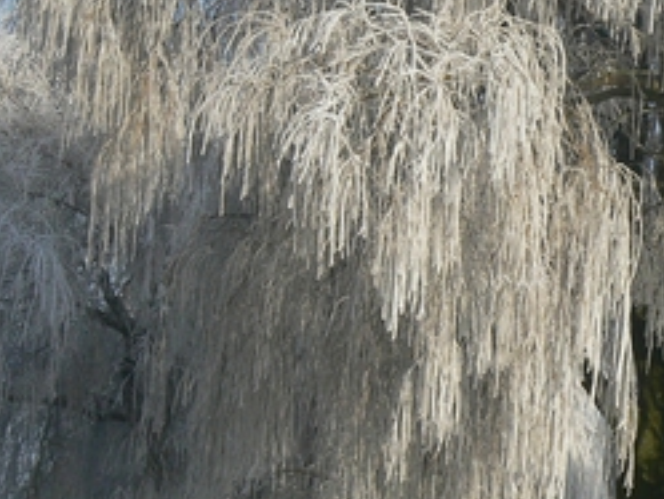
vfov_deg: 5.8
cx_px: 653
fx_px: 4894
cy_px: -8
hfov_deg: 7.7
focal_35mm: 255
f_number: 7.1
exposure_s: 1/500
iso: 80
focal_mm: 17.7
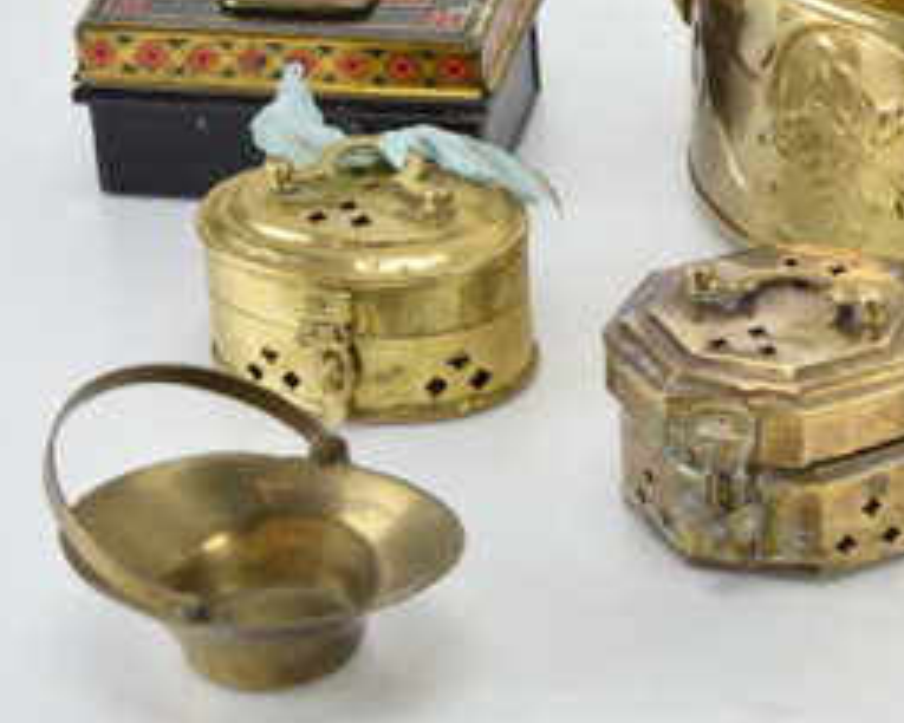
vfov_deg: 8.0
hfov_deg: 9.9
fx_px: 5195
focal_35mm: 194
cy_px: 239
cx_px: 890
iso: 800
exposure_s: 1/125
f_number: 5.6
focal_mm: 55
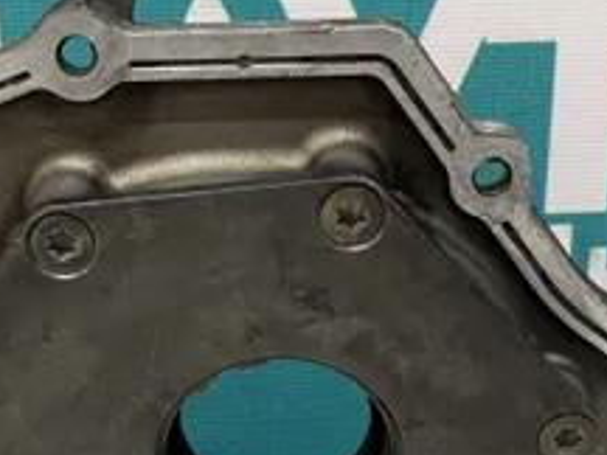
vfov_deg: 18.7
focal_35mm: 77
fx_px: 1350
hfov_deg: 25.3
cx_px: 222
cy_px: 441
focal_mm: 4.2
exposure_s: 1/50
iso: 80
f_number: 1.6
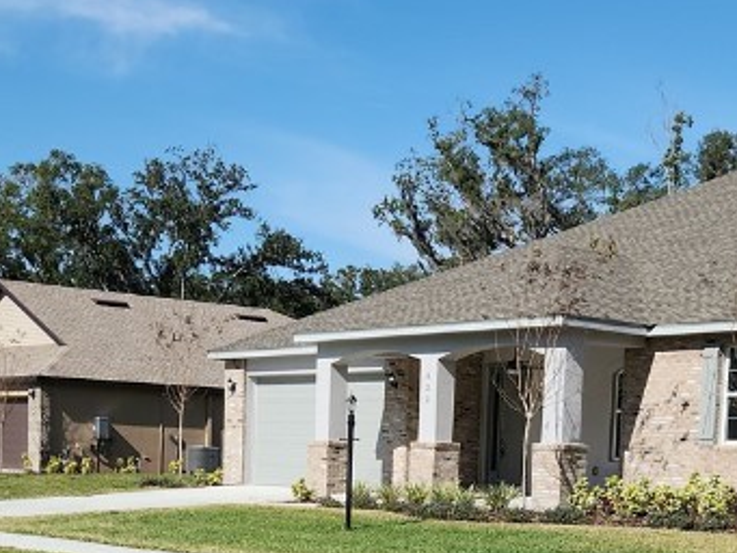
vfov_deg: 20.4
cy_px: 594
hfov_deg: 28.2
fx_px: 1470
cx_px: 376
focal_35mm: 69
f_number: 1.8
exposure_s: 1/2088
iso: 20
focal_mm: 5.4
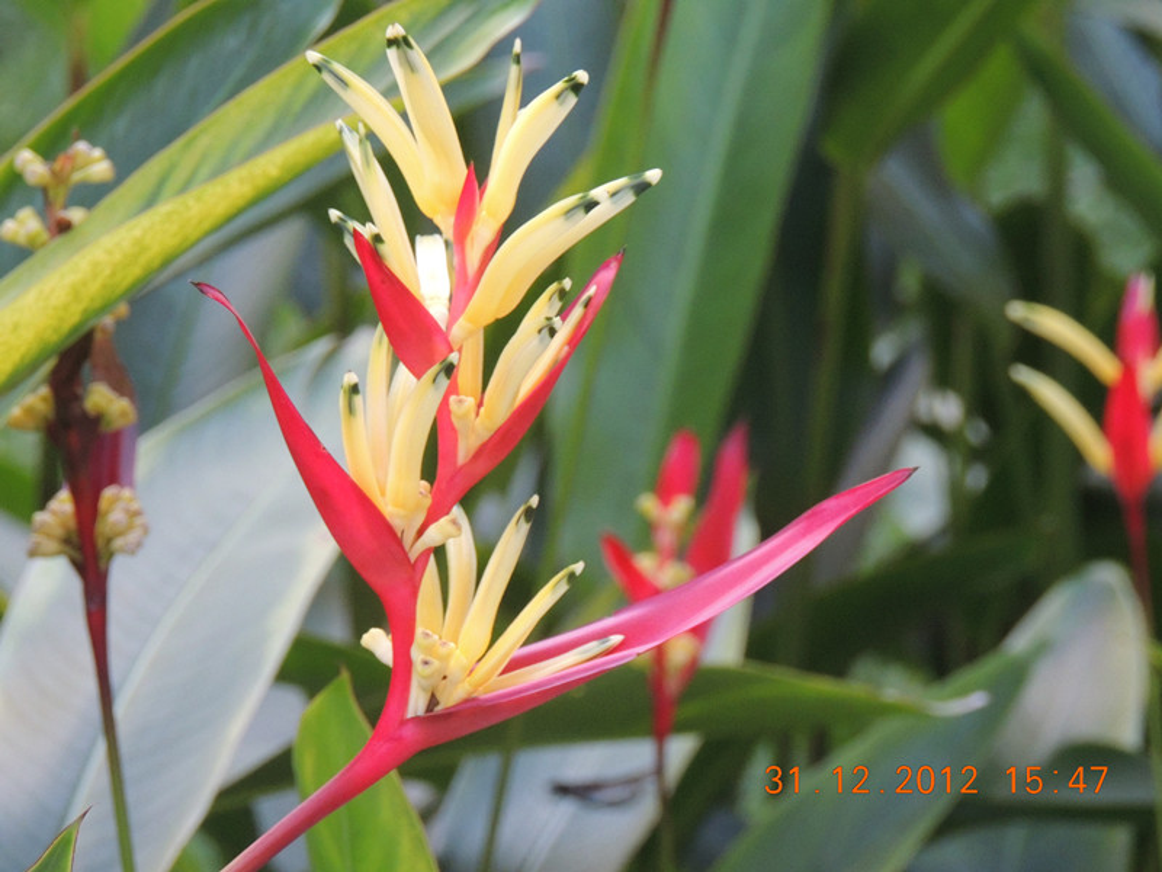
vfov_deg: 5.0
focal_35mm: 300
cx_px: 581
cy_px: 436
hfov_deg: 6.6
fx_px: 10070
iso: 800
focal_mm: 53.5
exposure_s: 1/30
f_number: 4.8
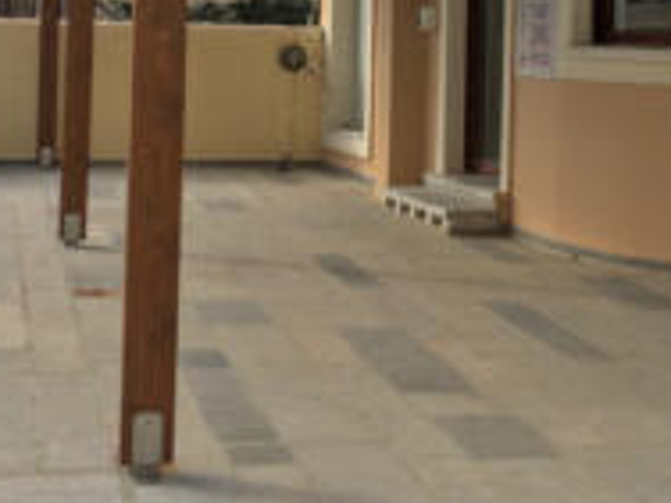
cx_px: 385
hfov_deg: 25.3
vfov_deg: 18.4
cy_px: -48
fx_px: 1493
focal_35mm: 77
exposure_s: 1/1148
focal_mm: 4.15
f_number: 2.2
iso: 25
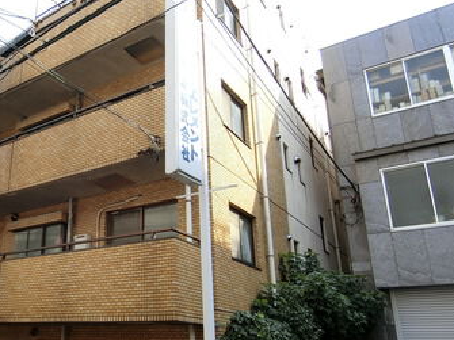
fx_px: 446
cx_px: 100
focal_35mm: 34
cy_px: 192
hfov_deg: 51.1
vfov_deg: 41.7
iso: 80
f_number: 2.7
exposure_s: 1/400
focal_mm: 4.06
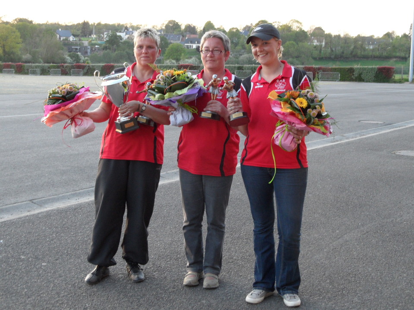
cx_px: 207
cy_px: 155
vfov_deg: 29.1
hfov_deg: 38.2
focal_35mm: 50
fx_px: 598
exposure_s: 1/45
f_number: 3.8
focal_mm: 8.2
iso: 200
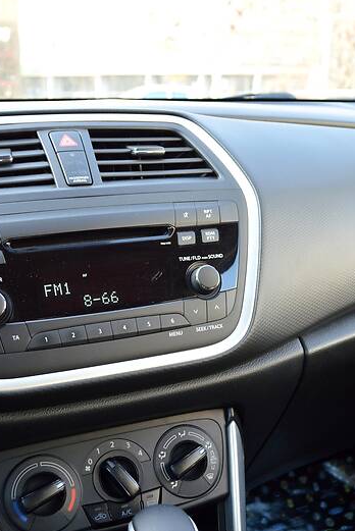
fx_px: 679
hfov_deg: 29.2
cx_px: 214
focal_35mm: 46
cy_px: 263
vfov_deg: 42.7
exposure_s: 1/80
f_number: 4.5
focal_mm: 20
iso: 400
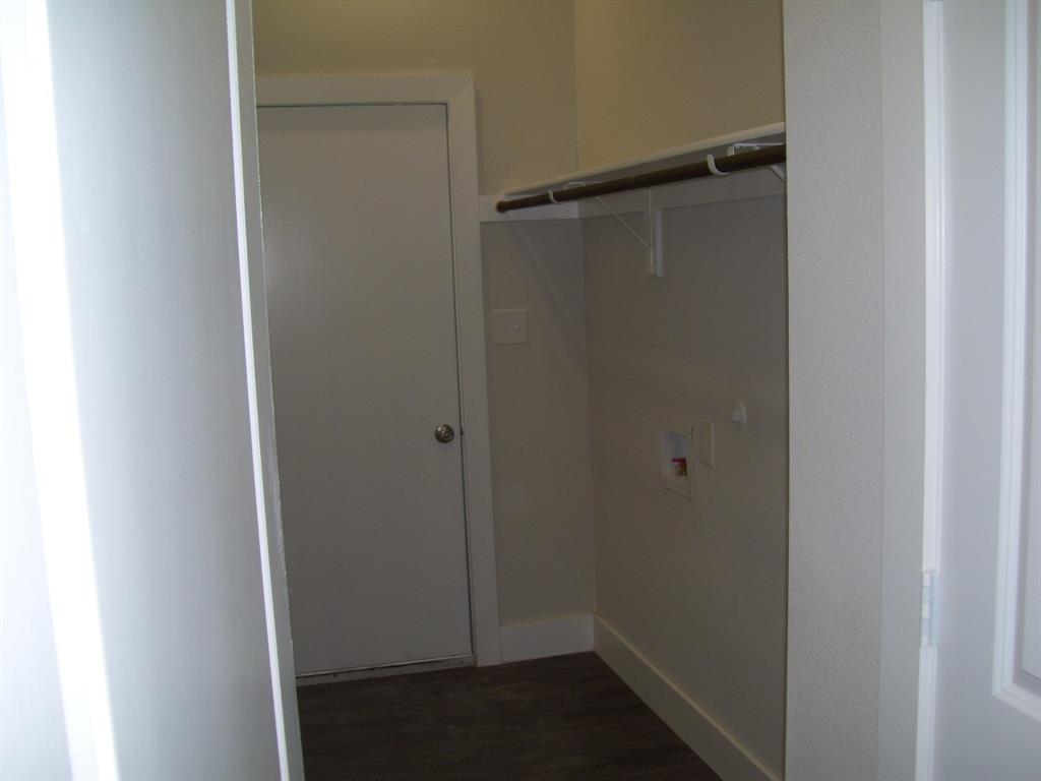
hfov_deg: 51.4
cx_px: 520
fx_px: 1083
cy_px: 390
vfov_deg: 39.7
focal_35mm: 36
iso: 80
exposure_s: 1/60
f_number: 2.7
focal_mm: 6
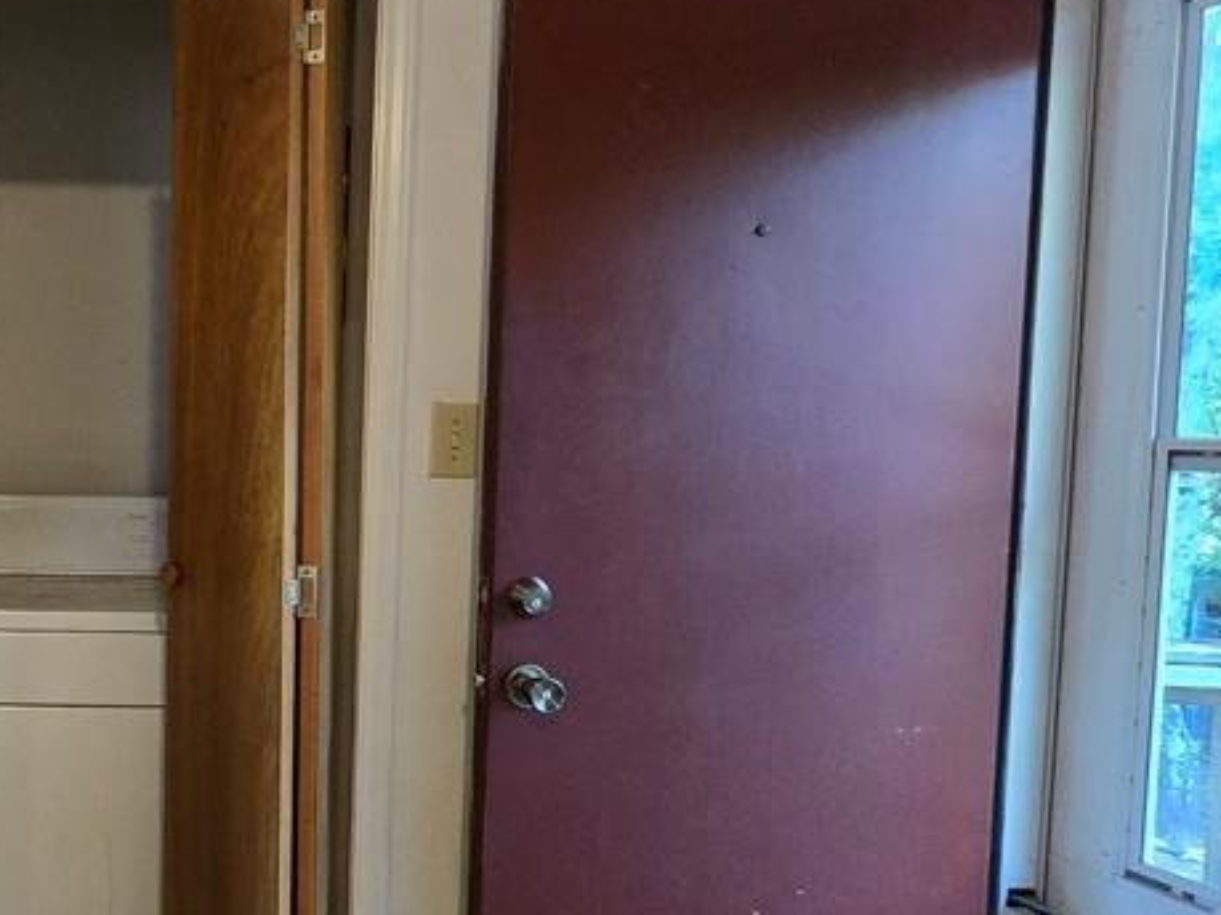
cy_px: 471
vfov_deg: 48.2
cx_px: -16
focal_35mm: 29
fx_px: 1023
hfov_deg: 49.5
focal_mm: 2.2
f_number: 2.2
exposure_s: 1/60
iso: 1000
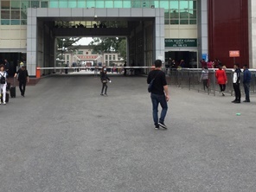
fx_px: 362
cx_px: 99
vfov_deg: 29.2
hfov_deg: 38.7
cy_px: 47
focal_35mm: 49
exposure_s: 1/514
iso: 32
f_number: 2.2
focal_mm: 4.15
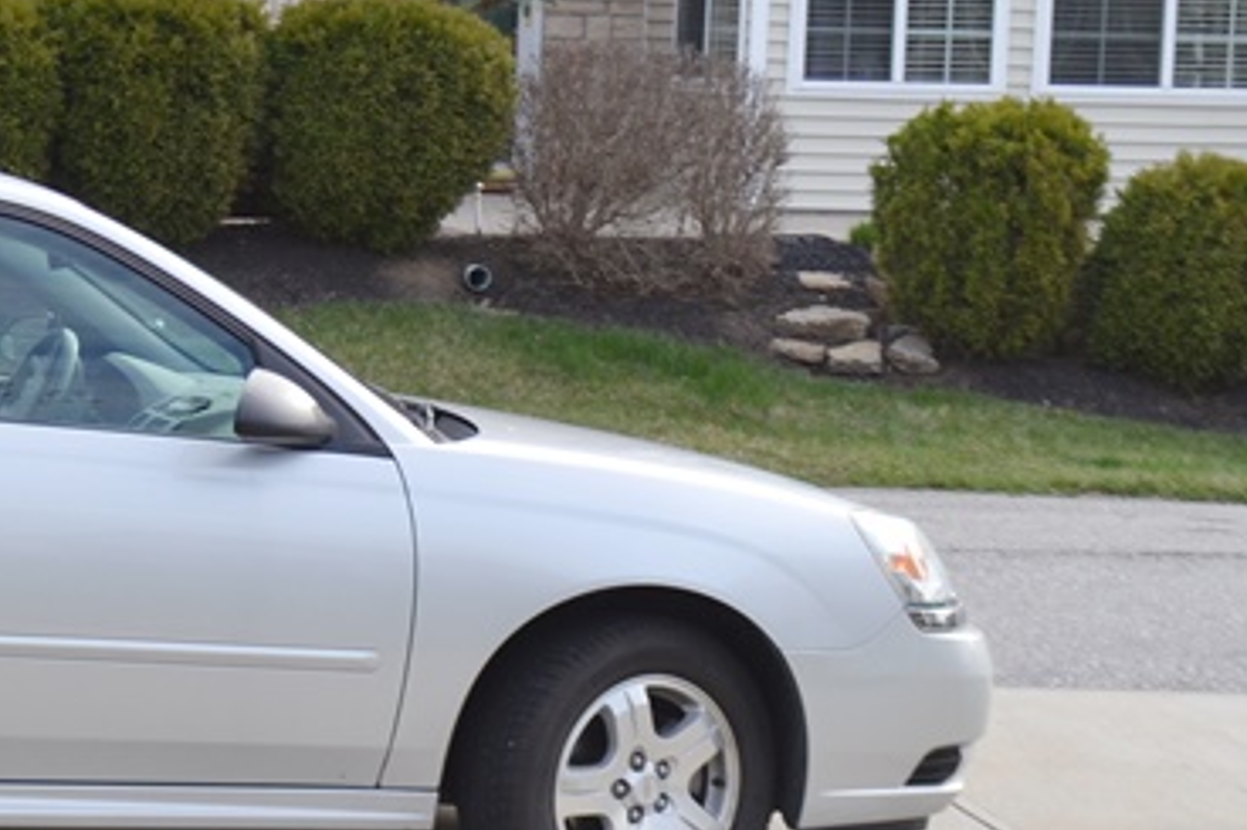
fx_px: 4098
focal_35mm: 118
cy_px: 771
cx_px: 7
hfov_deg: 16.9
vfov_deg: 11.5
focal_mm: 29
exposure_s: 1/125
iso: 100
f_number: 5.6
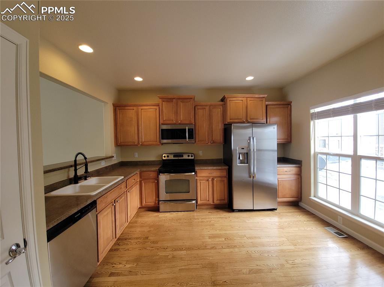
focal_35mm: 13
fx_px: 144
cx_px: 192
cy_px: 144
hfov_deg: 106.2
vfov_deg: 89.9
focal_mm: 2.2
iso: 50
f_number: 2.2
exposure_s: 1/60
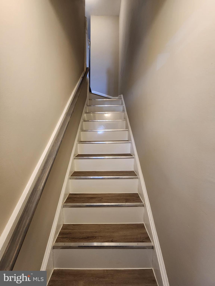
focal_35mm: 13
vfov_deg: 106.2
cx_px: 108
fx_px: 108
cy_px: 143
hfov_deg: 89.9
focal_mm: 2.2
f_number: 2.2
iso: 200
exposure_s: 1/60
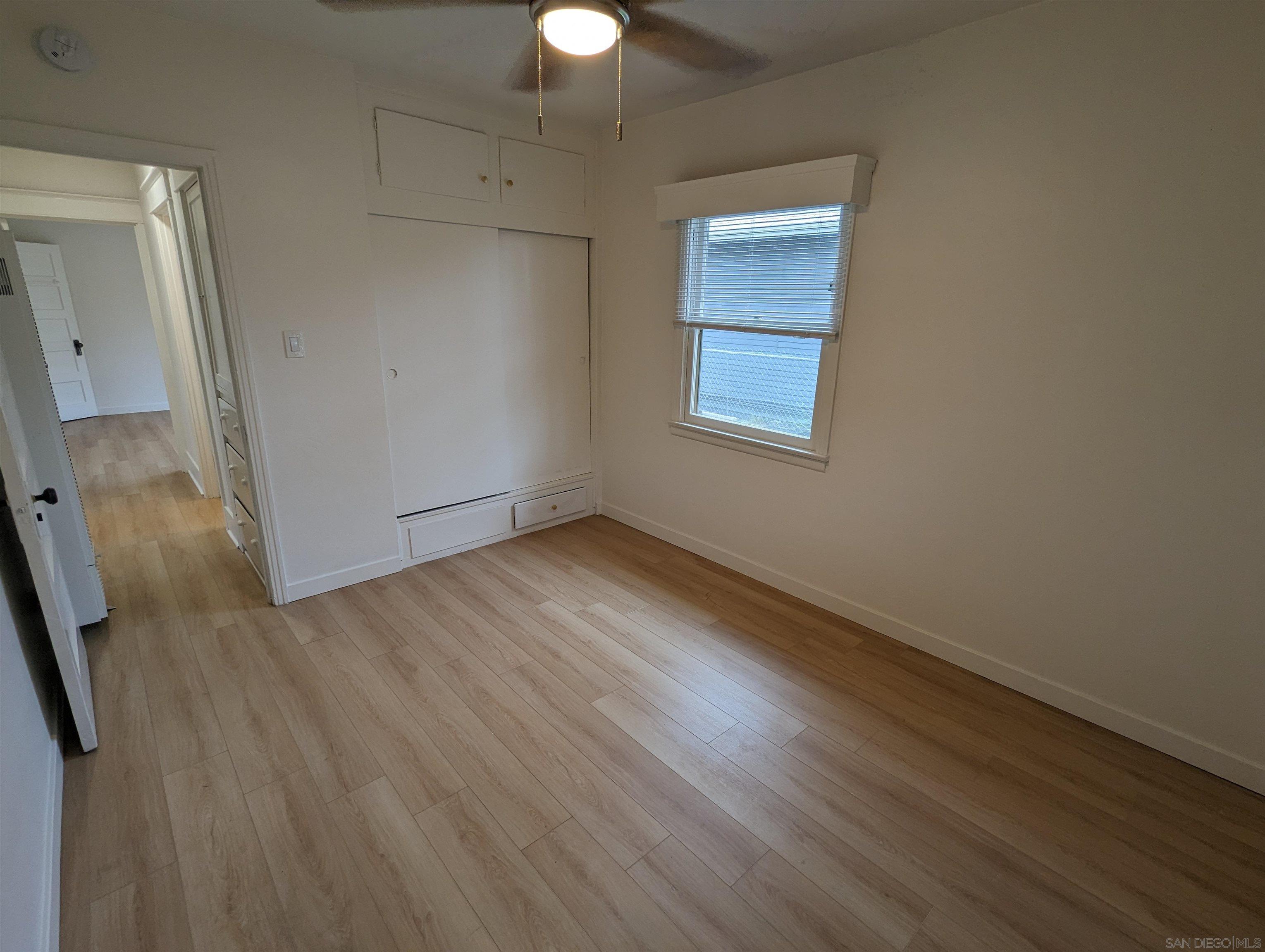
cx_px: 632
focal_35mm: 16
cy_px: 476
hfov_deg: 94.4
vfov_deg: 78.2
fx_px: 586
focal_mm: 2.35
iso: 69
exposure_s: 1/60
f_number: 2.2
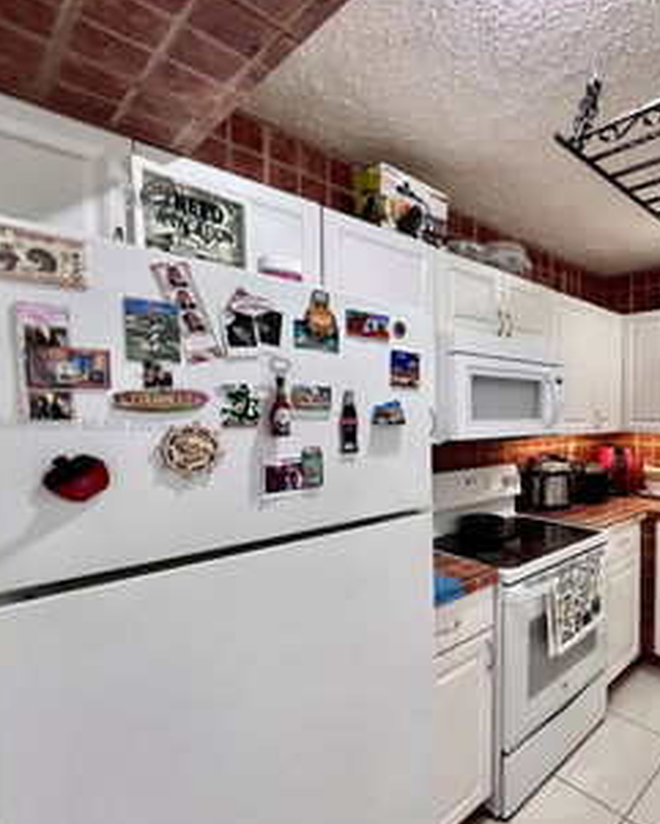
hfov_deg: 67.9
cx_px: 513
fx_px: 439
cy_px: 424
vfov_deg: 86.3
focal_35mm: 18
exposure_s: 1/60
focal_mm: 1.57
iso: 250
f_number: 1.8
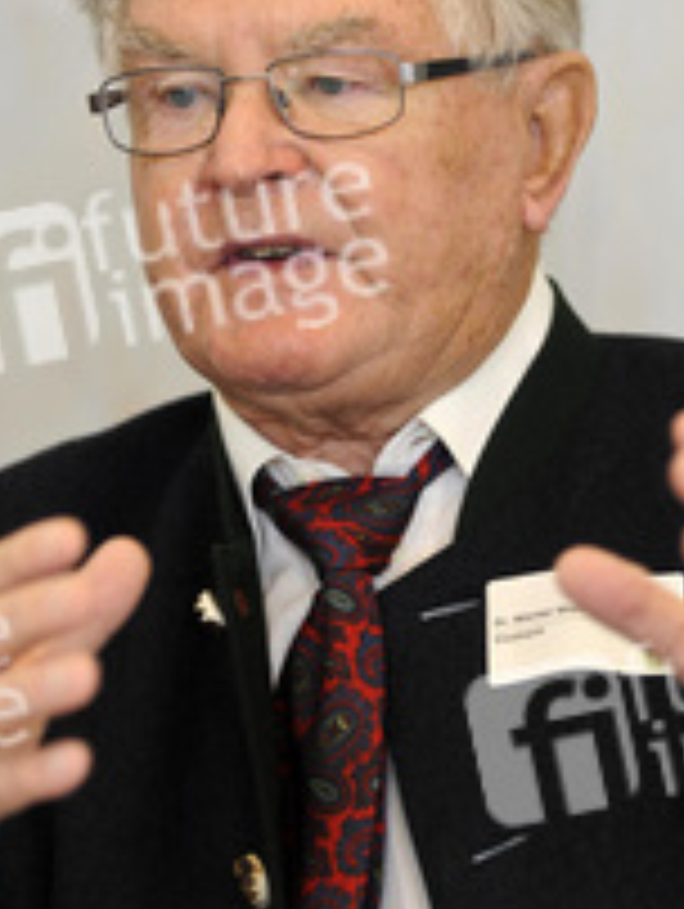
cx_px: 290
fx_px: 7256
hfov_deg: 5.4
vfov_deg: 7.2
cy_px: 495
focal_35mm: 276
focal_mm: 145
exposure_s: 1/125
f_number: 4
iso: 800
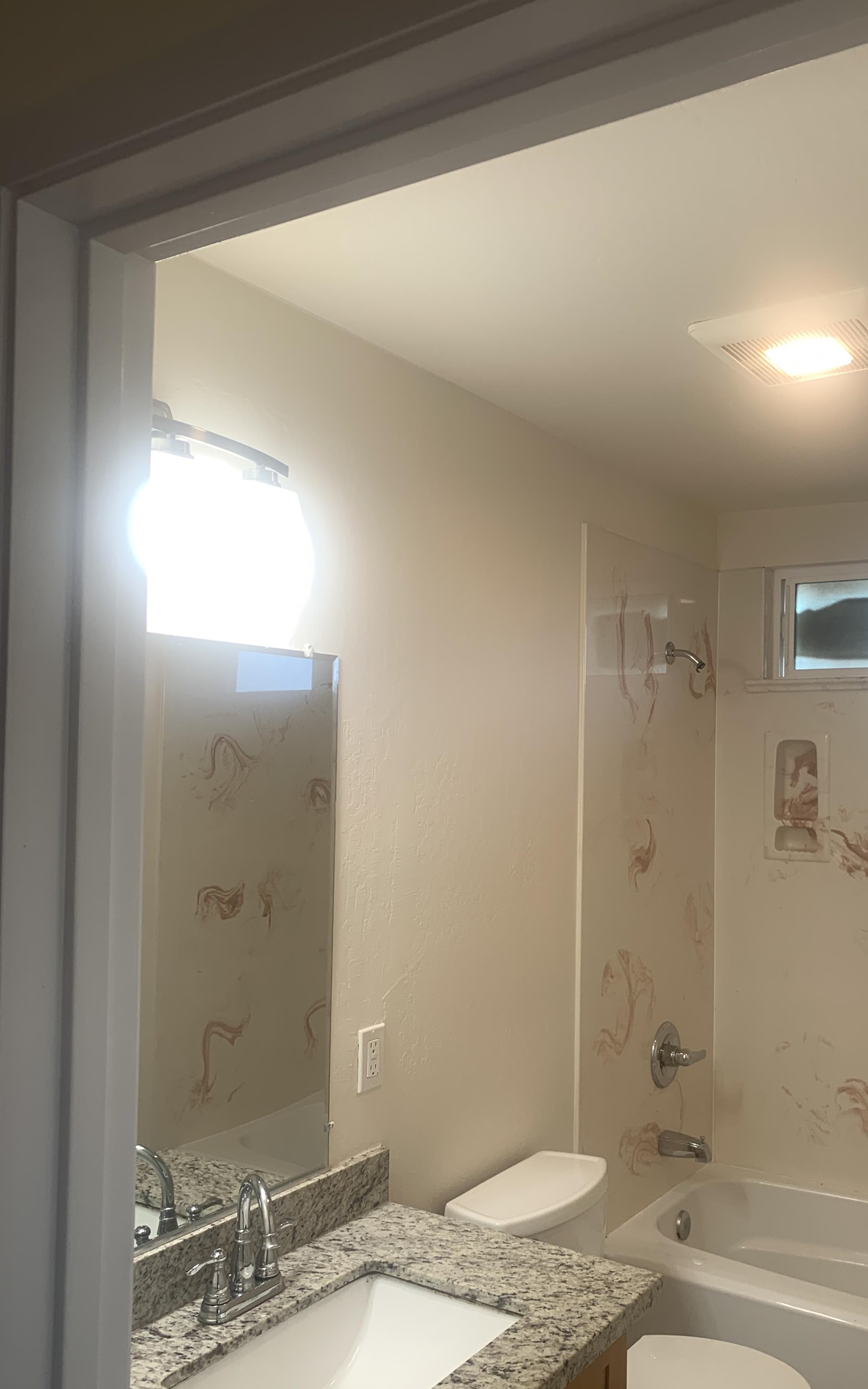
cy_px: 750
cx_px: 558
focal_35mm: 30
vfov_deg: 62.8
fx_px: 1136
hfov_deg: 41.4
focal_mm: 4.25
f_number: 1.8
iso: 25
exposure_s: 1/120
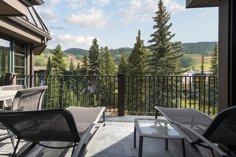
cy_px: 78
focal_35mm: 16
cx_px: 118
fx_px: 105
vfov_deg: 73.7
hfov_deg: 96.7
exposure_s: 1/125
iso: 140
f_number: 11
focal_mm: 16
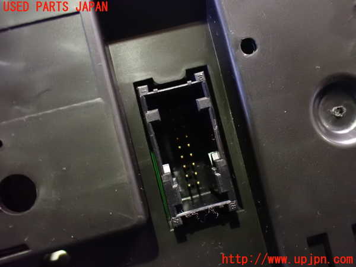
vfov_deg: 46.8
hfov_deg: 60.0
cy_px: 134
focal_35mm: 30
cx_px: 178
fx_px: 309
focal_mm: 5.4
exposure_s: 1/20
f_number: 2.3
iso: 1600
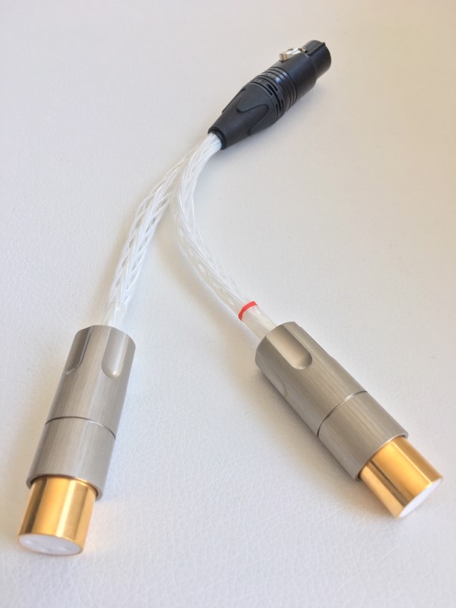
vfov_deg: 61.7
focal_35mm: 29
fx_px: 509
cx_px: 228
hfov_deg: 48.2
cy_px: 304
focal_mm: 4.15
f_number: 2.2
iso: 25
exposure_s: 1/100
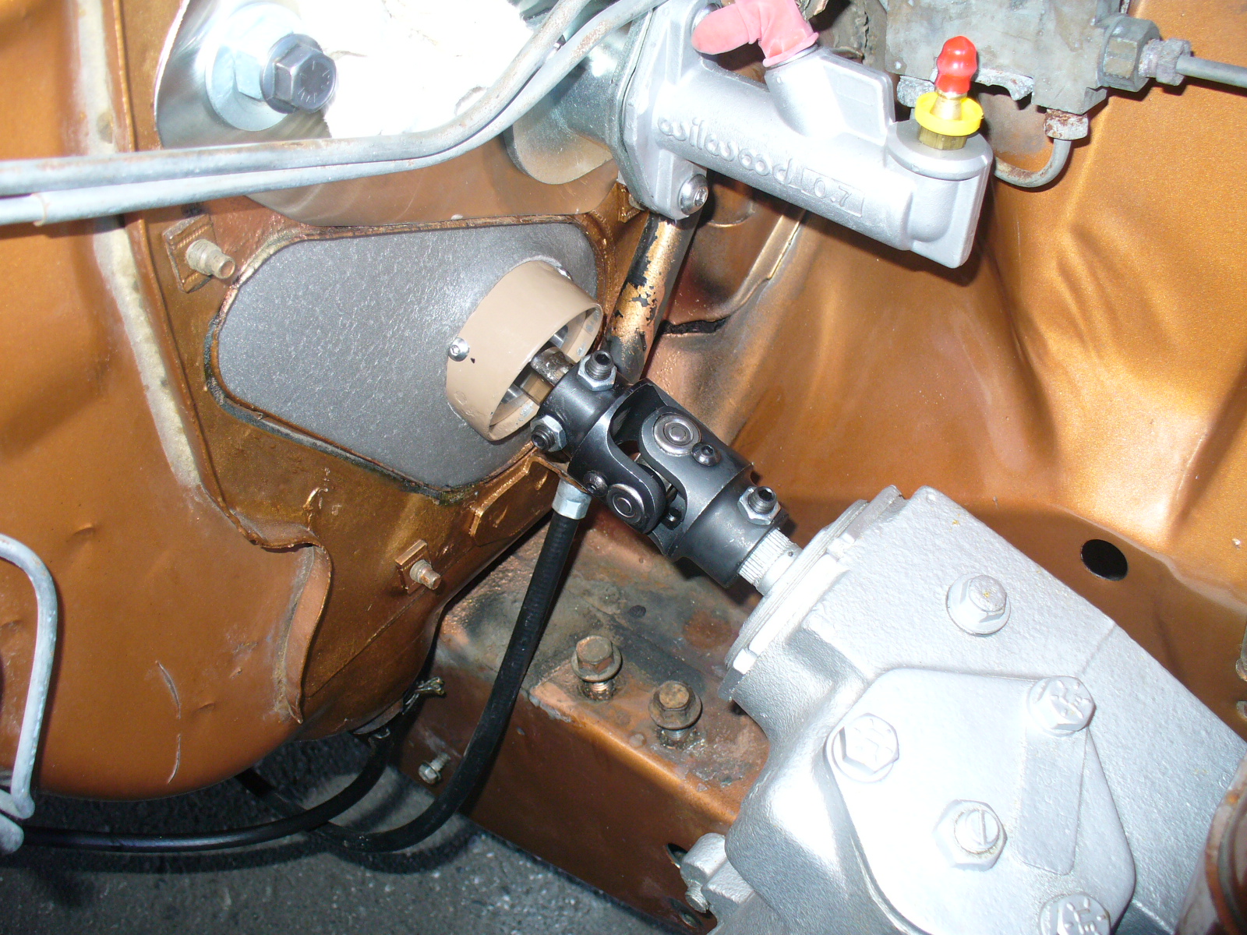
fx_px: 1333
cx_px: 624
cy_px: 468
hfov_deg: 50.1
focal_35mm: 37
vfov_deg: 38.7
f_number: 2.8
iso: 100
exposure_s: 1/30
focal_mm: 6.1
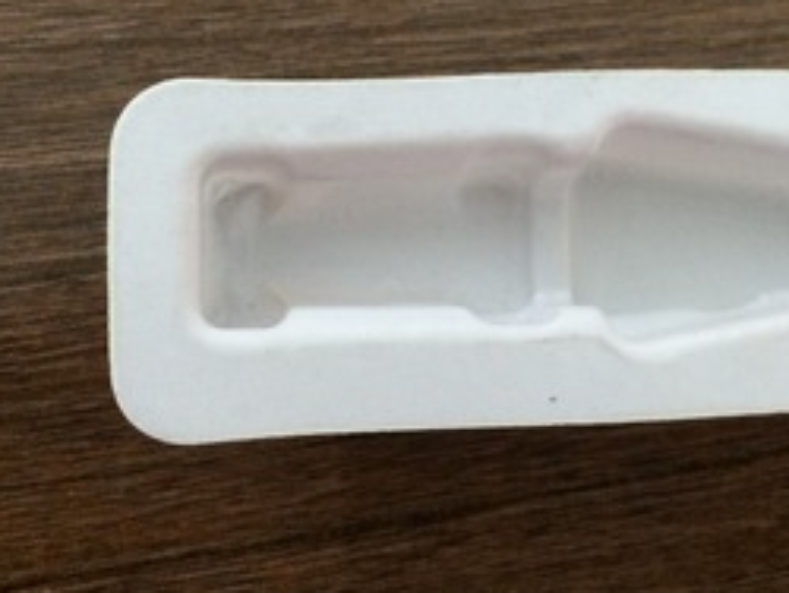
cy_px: 166
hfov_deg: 33.2
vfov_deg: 25.0
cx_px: 423
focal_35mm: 58
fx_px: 1323
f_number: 2.2
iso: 250
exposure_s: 1/25
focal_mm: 4.15
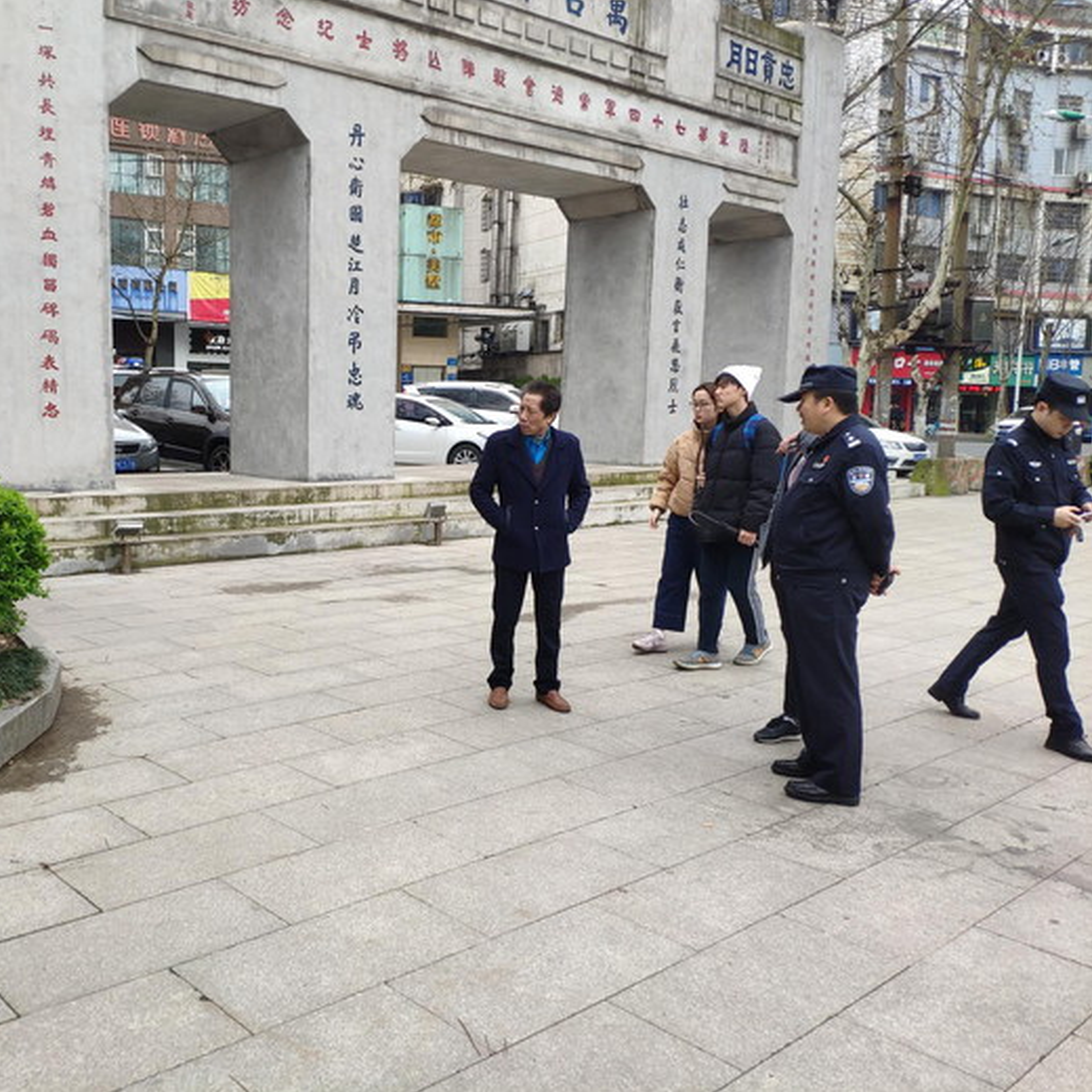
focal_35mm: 25
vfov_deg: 62.9
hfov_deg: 61.3
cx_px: 359
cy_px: 545
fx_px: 892
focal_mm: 4.22
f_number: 1.8
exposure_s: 1/440
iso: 100
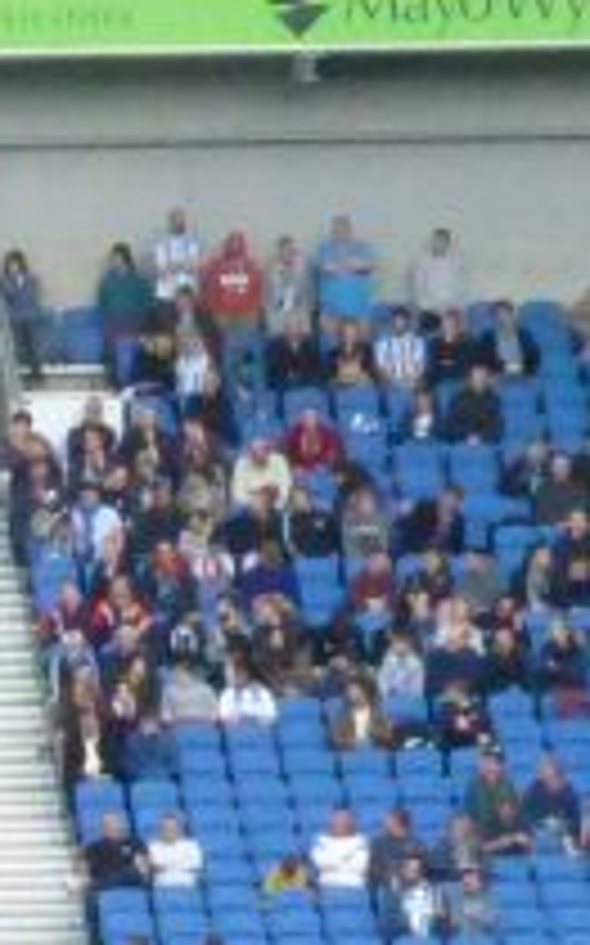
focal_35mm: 619
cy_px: 999
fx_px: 15947
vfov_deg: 3.4
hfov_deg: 2.1
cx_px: -365
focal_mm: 18.2
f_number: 5.3
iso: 1600
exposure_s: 1/1000
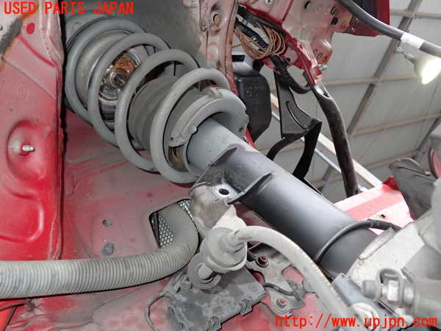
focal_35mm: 32
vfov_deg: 44.2
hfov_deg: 56.8
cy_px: 166
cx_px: 220
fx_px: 408
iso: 400
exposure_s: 1/125
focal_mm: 5.79
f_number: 2.4
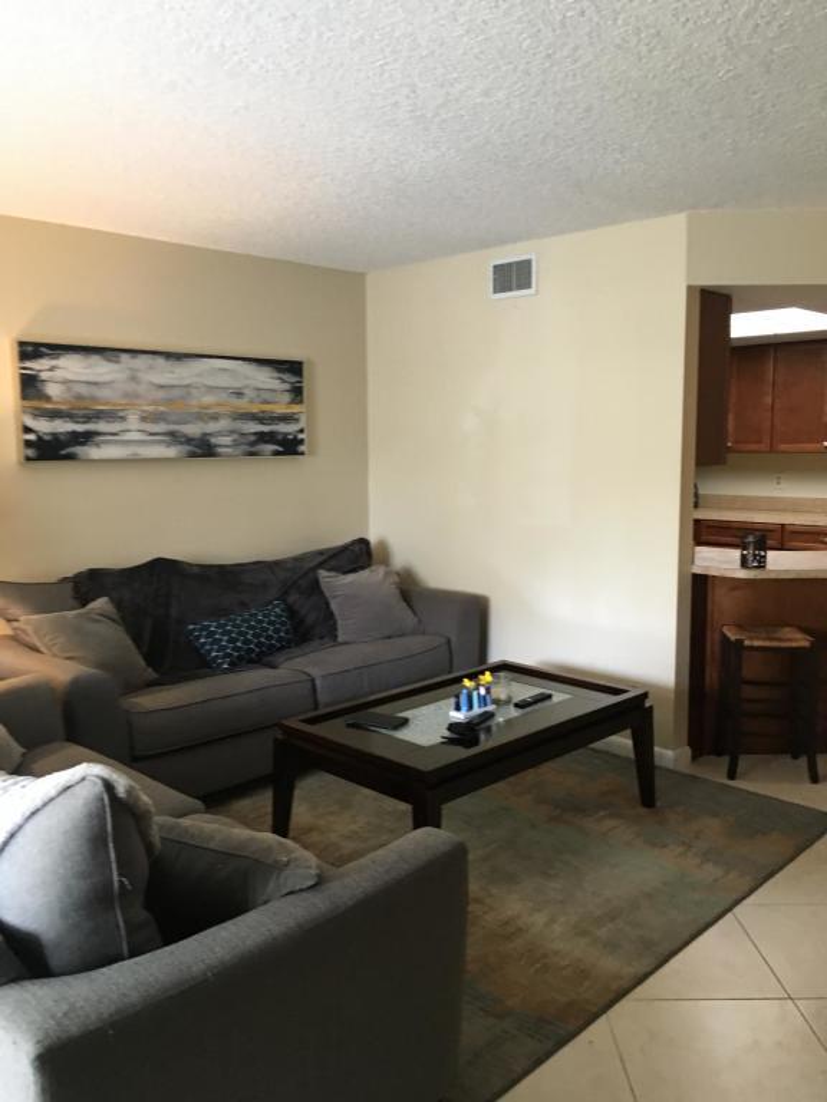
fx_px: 924
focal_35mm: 29
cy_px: 551
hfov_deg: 48.2
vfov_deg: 61.7
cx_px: 414
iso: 125
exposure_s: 1/30
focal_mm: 4.15
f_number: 2.2
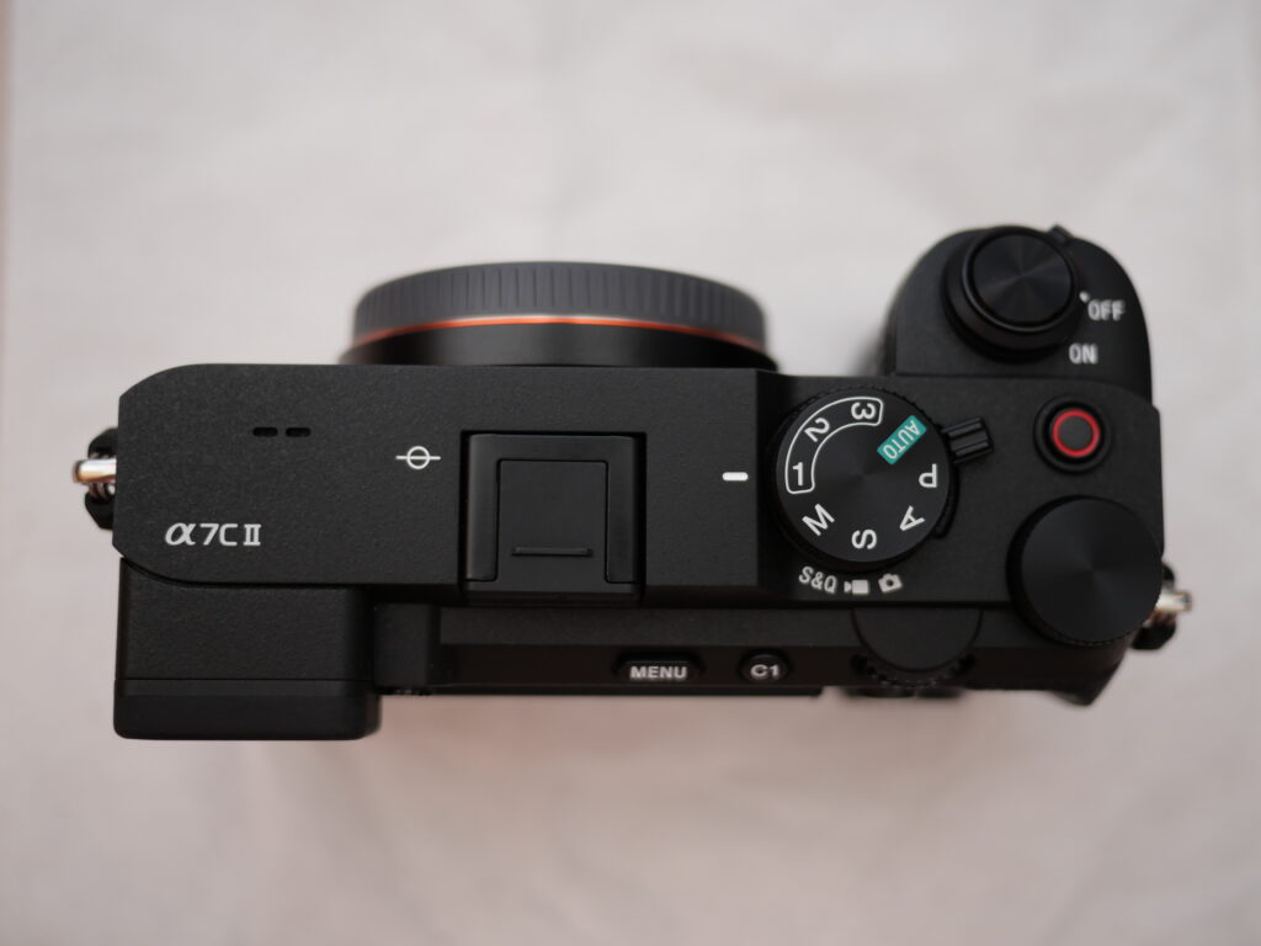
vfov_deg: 36.0
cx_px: 630
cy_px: 473
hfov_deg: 46.8
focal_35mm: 40
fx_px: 1457
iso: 200
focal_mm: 20
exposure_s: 1/50
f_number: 1.7
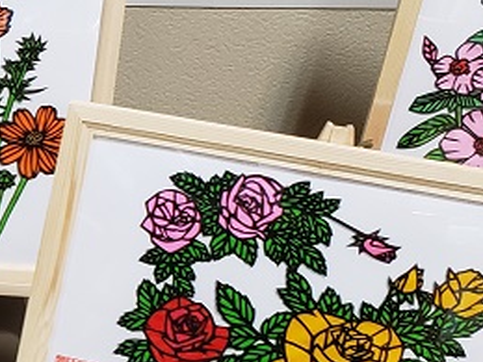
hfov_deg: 17.5
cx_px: -316
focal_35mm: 96
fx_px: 1339
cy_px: 293
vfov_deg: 15.3
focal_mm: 4.3
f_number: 2.4
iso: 250
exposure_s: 1/60
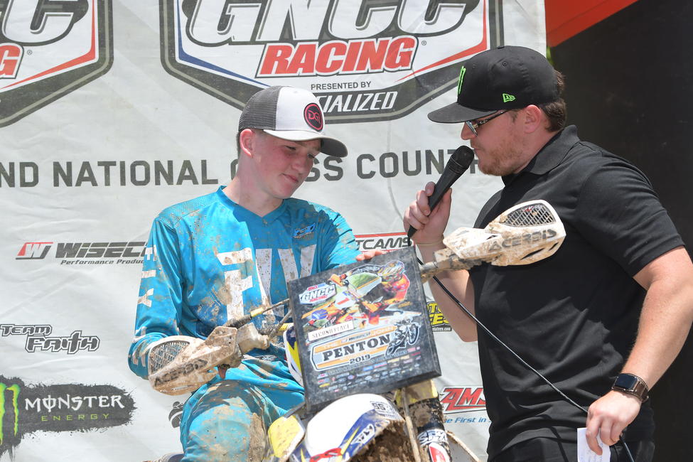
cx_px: 346
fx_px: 2656
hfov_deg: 14.9
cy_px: 231
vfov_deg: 9.9
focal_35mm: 138
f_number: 5
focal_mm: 92
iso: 200
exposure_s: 1/1000
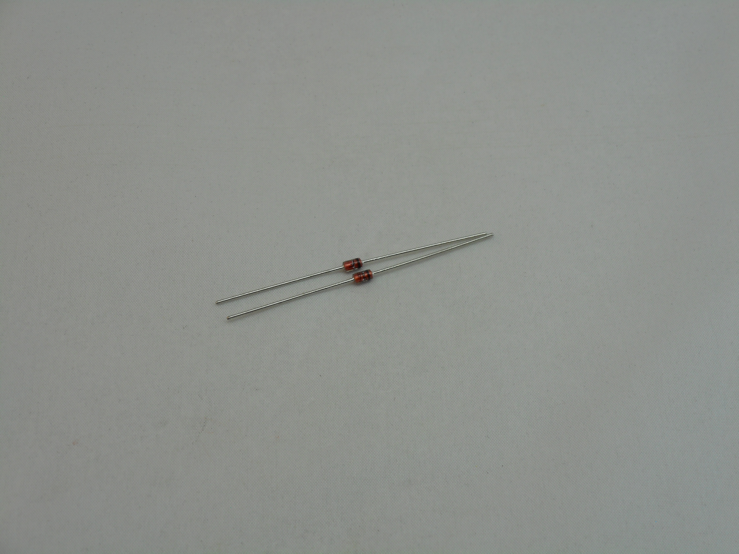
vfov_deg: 19.1
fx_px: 1644
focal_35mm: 77
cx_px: 370
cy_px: 277
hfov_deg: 25.3
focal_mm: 13.8
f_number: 5.5
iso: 80
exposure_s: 1/50
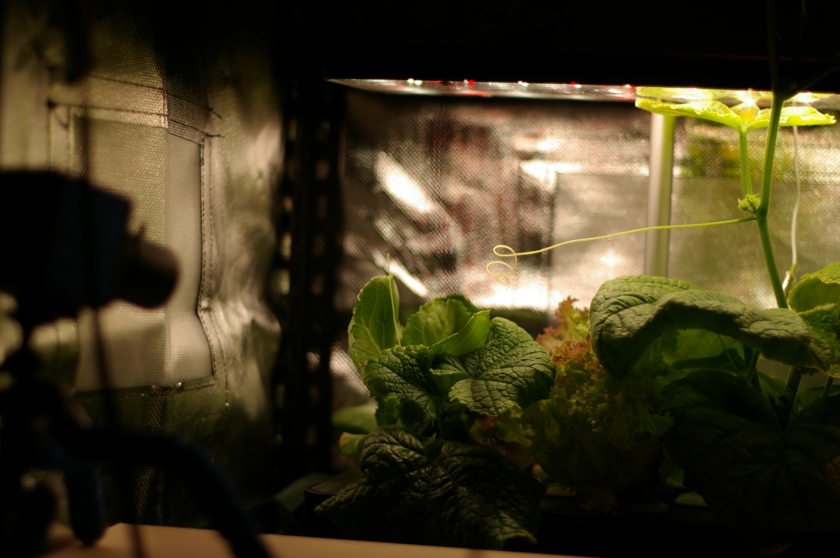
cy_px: 279
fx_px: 2273
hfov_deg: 20.9
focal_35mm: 98
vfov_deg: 14.0
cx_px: 420
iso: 200
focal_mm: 65
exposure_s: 1/1500
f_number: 1.7
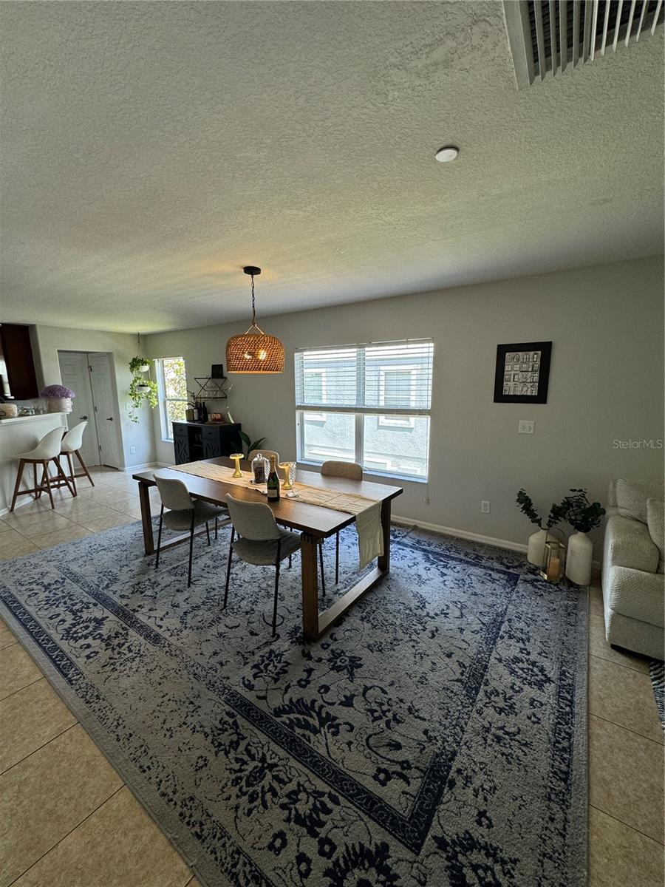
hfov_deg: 85.7
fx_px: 359
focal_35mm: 14
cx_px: 332
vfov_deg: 102.1
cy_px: 444
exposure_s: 1/120
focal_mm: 2.22
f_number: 2.2
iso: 80
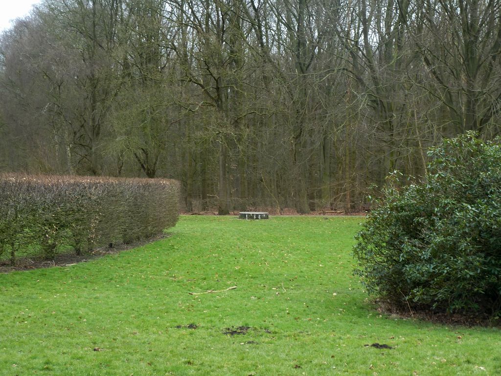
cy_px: 188
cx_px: 250
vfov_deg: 23.3
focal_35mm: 63
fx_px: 912
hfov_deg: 30.7
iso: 80
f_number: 4
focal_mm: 10.3
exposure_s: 1/40
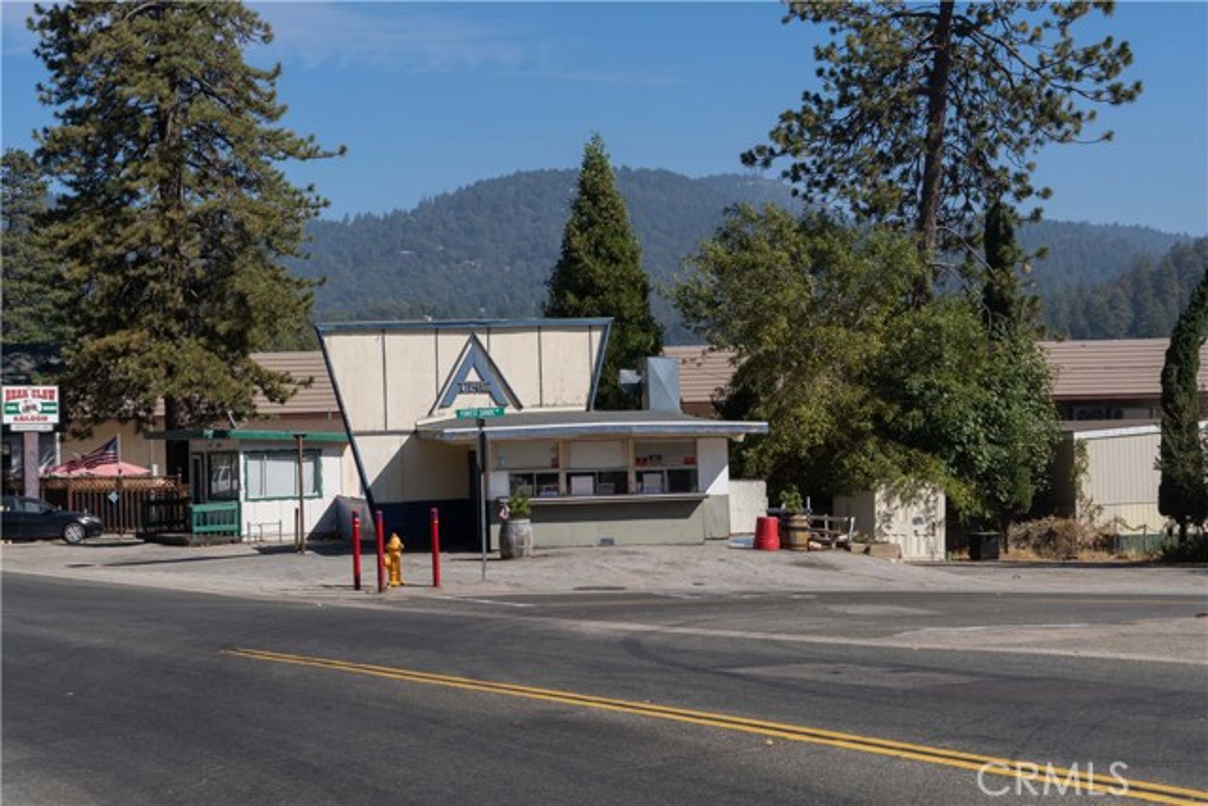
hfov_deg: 32.6
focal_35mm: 62
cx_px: 604
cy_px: 403
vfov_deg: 22.1
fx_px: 2064
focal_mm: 41
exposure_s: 1/250
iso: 160
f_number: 11
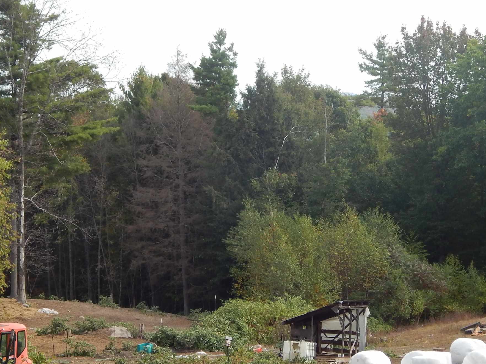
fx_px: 1488
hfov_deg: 18.5
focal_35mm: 106
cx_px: 238
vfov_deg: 13.9
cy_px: 268
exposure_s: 1/320
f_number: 4
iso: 125
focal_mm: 10.9
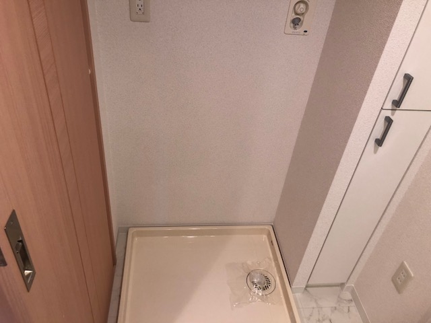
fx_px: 349
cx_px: 216
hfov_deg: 63.4
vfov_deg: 49.7
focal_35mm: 28
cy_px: 162
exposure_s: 1/33
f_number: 1.8
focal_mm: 3.99
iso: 32
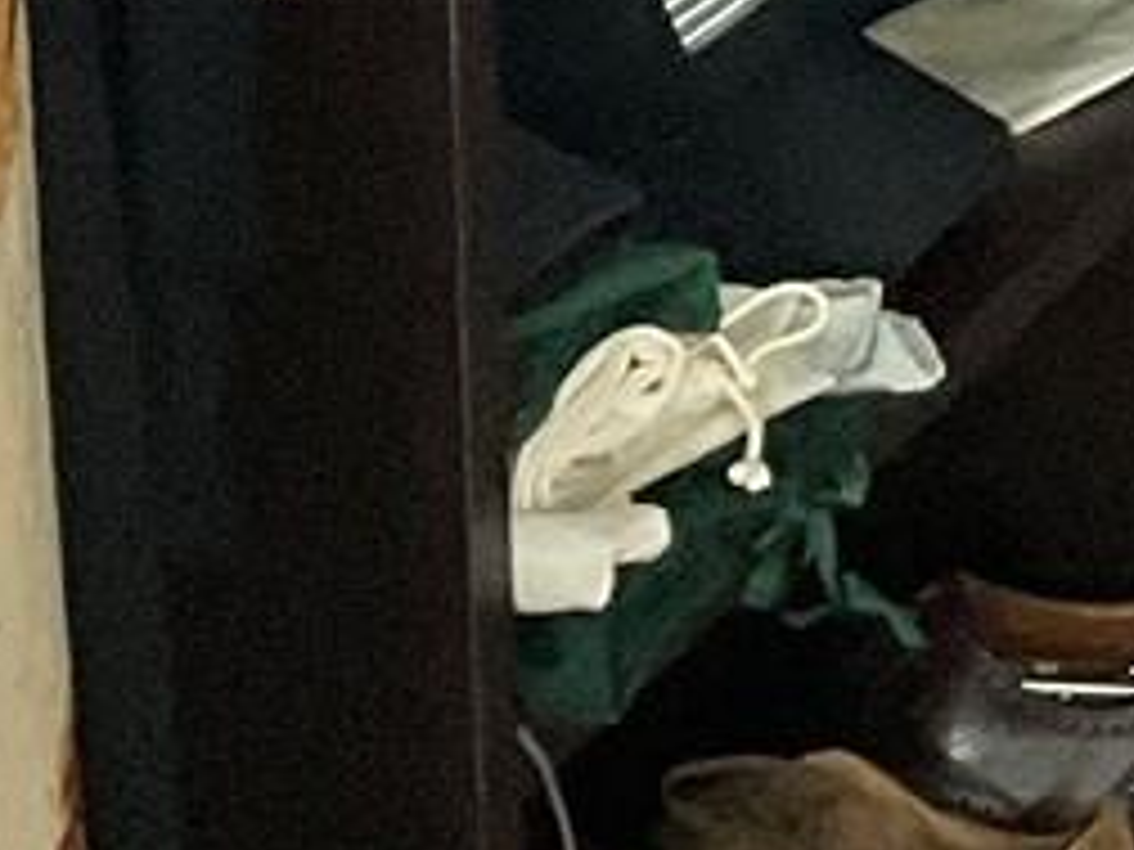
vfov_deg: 7.3
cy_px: -1579
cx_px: 2678
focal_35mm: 184
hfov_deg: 9.6
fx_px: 6028
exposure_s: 1/78
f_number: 1.8
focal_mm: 3
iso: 64
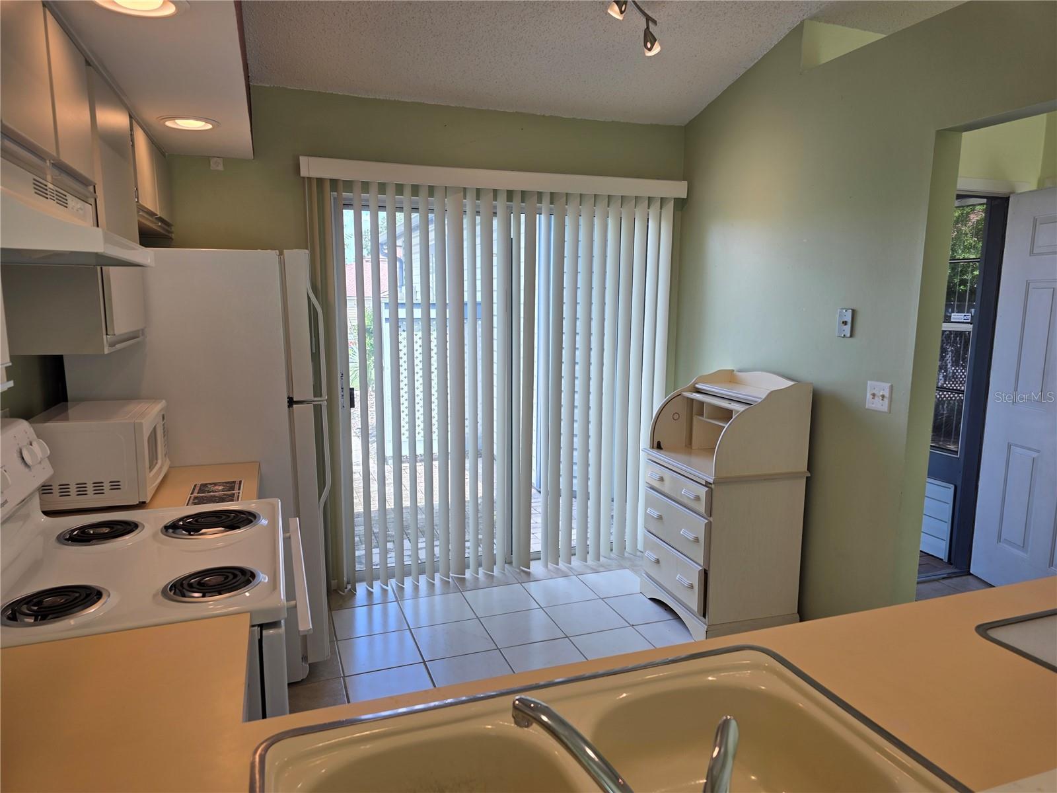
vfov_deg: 58.9
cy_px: 396
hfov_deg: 73.9
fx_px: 702
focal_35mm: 23
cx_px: 528
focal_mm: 6.3
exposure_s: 1/120
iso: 25
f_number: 1.7
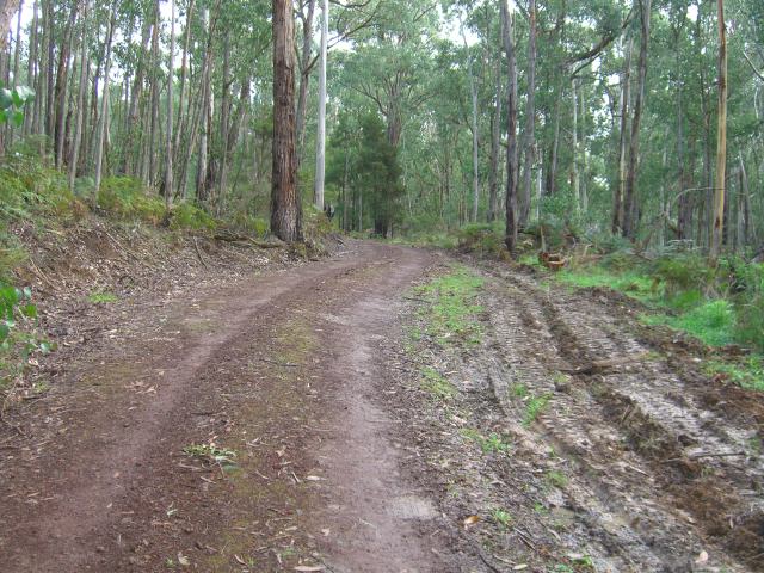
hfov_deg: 49.0
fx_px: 839
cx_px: 382
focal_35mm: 38
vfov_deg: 37.7
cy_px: 286
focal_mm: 7.9
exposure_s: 1/60
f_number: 2.8
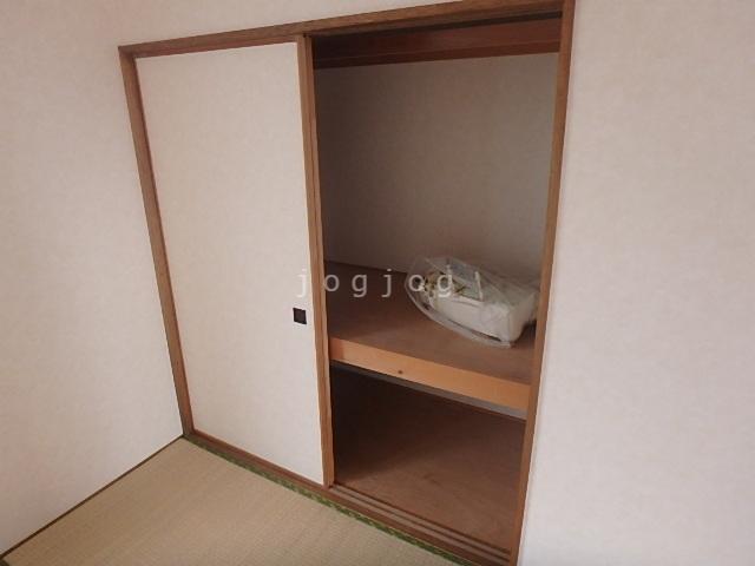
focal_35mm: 21
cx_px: 378
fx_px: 458
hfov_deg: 79.0
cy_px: 283
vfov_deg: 63.4
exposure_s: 1/30
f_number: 3.5
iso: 320
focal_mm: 3.7
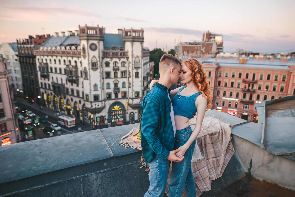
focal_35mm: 20
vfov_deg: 62.0
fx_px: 164
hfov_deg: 84.0
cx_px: 148
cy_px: 98
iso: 560
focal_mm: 20
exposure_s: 1/640
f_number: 1.8
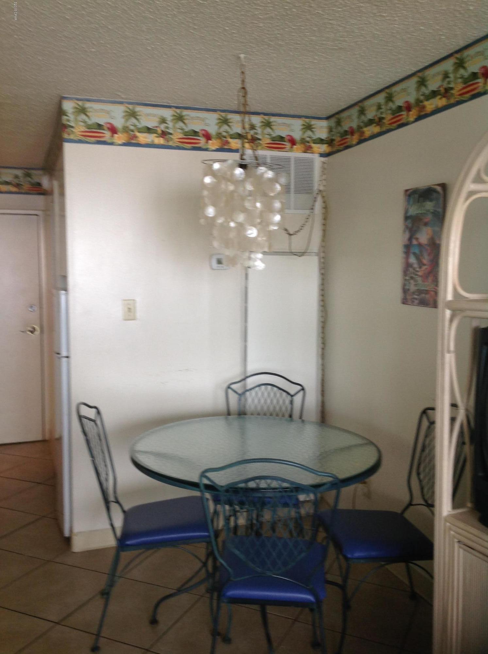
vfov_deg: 52.7
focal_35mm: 35
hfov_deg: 40.6
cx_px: 244
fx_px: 660
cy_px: 327
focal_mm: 4.28
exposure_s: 1/17
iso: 50
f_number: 2.4
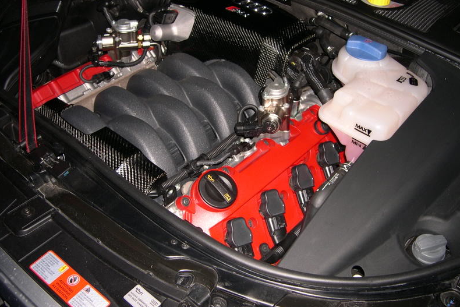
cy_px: 150
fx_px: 511
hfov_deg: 48.5
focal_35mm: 40
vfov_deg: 33.4
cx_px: 231
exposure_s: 1/60
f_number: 2.8
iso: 100
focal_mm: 8
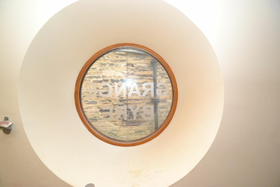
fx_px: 117
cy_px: 94
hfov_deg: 100.4
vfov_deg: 77.3
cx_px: 140
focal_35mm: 15
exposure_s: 1/60
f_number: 3.5
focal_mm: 10
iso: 1100
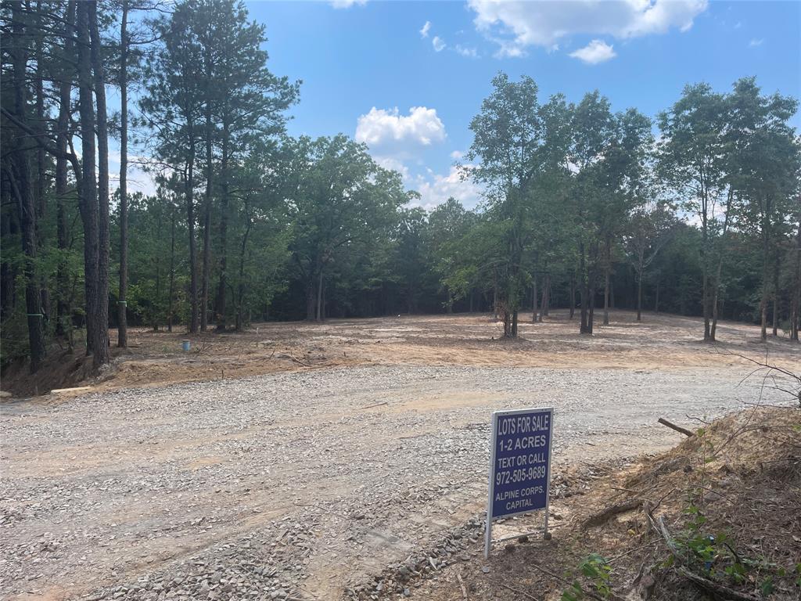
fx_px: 602
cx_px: 400
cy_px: 300
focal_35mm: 26
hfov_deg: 67.3
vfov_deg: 53.1
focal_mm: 4.2
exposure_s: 1/1795
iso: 32
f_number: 1.6
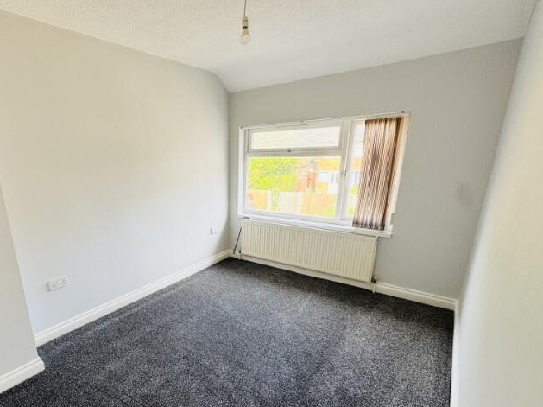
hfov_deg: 82.5
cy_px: 239
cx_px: 192
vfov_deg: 68.1
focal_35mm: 19
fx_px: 298
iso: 80
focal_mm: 2.22
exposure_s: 1/99
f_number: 2.2
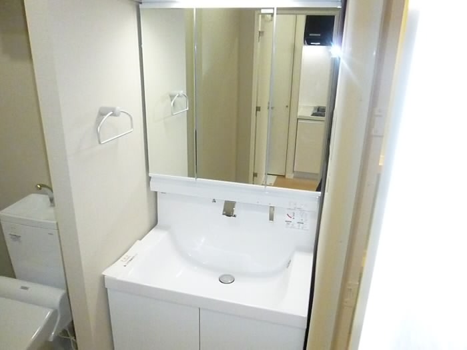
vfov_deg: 54.9
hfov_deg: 69.4
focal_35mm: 25
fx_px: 337
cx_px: 234
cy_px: 175
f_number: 3.1
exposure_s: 1/200
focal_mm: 4.5
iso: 1600
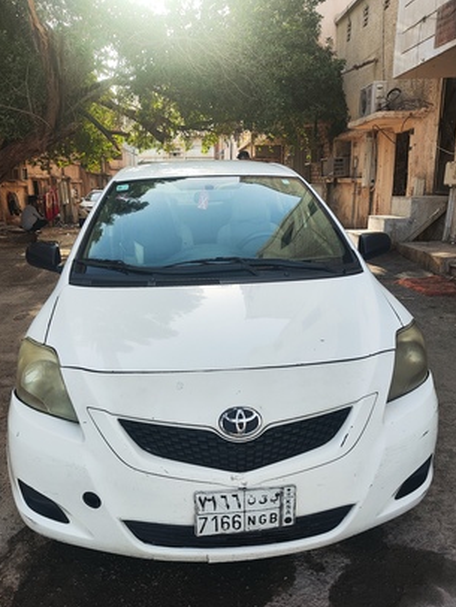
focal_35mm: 27
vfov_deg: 65.2
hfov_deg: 51.4
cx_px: 225
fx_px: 474
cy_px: 330
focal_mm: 4.68
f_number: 1.8
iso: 50
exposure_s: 1/376
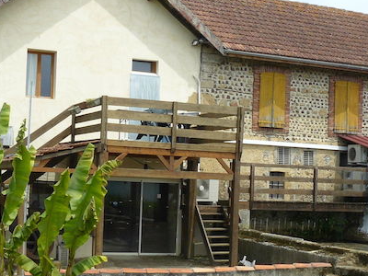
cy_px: 198
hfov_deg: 27.0
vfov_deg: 20.3
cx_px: 142
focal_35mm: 72
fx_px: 765
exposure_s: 1/320
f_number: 5.6
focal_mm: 6
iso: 100
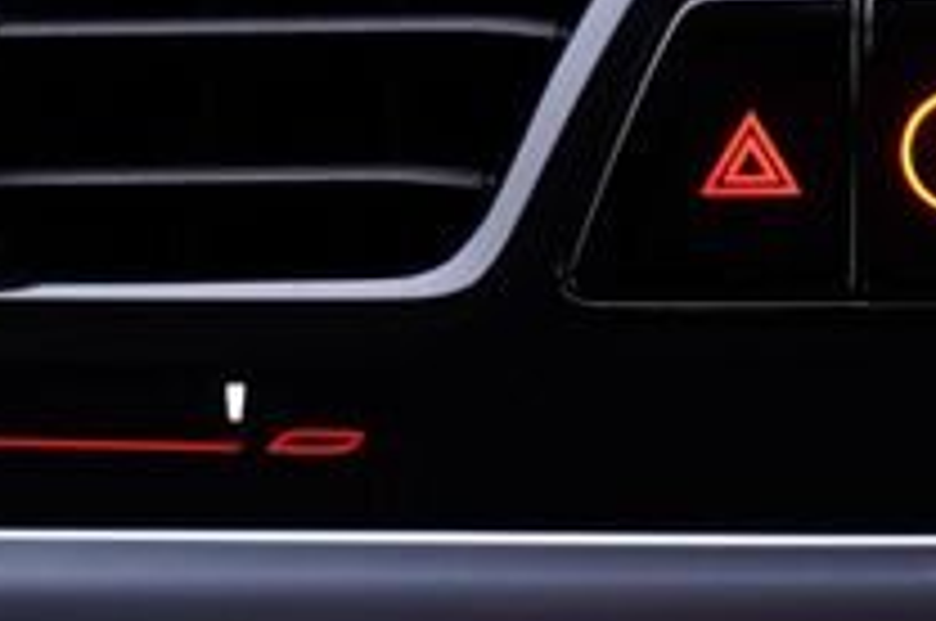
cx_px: 904
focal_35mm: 167
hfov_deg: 12.2
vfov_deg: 8.0
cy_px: 1069
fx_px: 4335
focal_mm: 34
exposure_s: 1/60
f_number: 2.8
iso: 1000
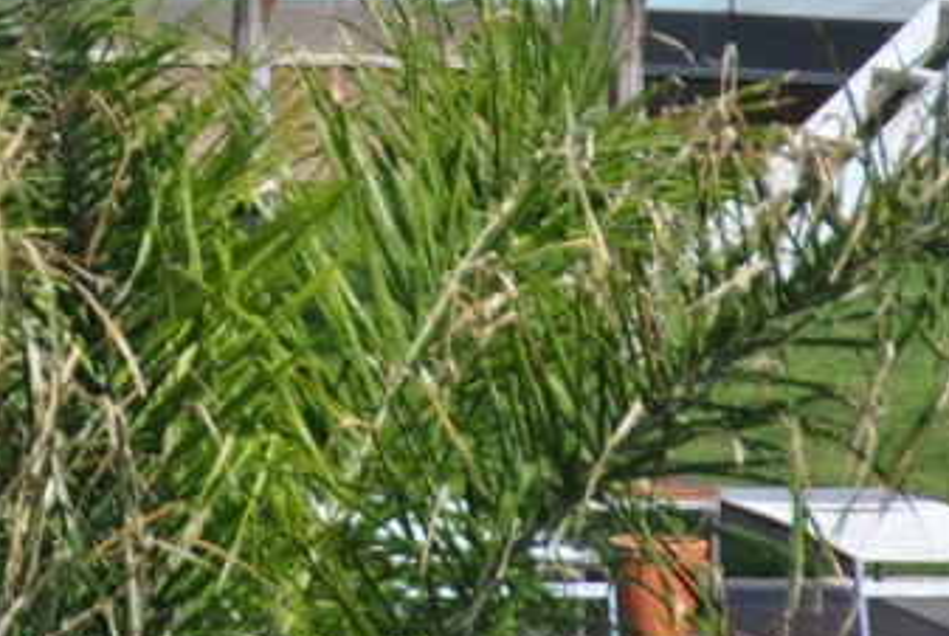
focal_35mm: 766
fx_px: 20228
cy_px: -203
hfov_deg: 2.7
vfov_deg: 1.8
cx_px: -30
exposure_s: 1/1250
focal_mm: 150
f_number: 5.6
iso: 200
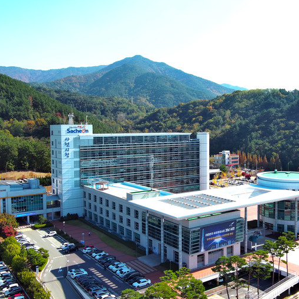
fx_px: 371
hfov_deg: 43.7
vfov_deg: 43.9
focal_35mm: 38
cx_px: 178
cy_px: 150
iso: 200
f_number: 8
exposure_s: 1/240
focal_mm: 10.19
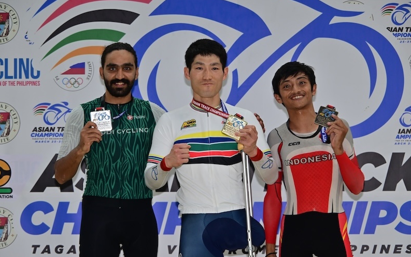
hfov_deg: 19.3
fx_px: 1209
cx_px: 204
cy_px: 134
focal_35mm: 108
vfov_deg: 12.1
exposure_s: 1/160
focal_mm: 105
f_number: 7.1
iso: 800
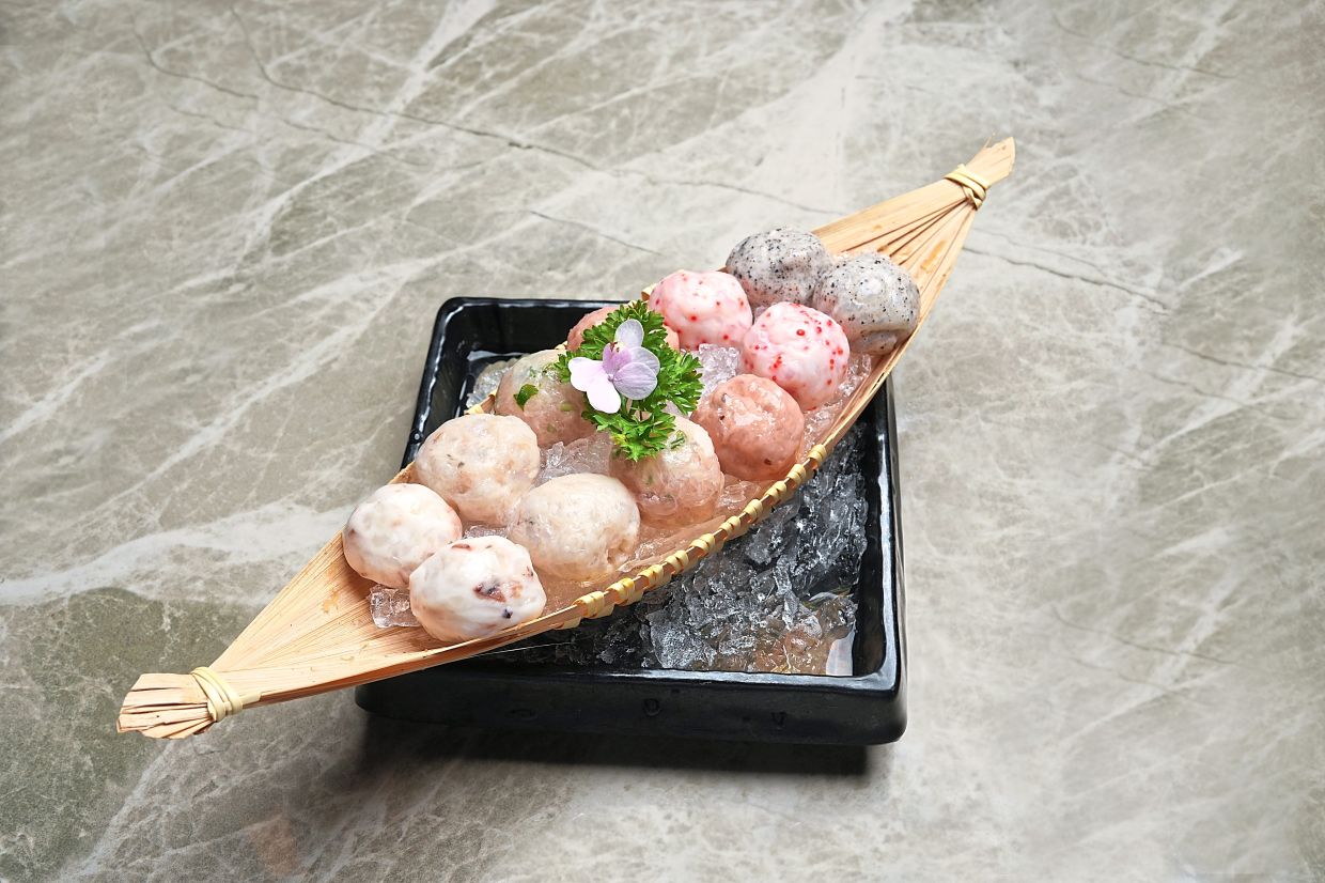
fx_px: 1545
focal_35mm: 42
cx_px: 662
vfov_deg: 31.9
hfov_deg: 46.4
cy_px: 442
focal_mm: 42
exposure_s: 1/160
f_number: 13
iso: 160
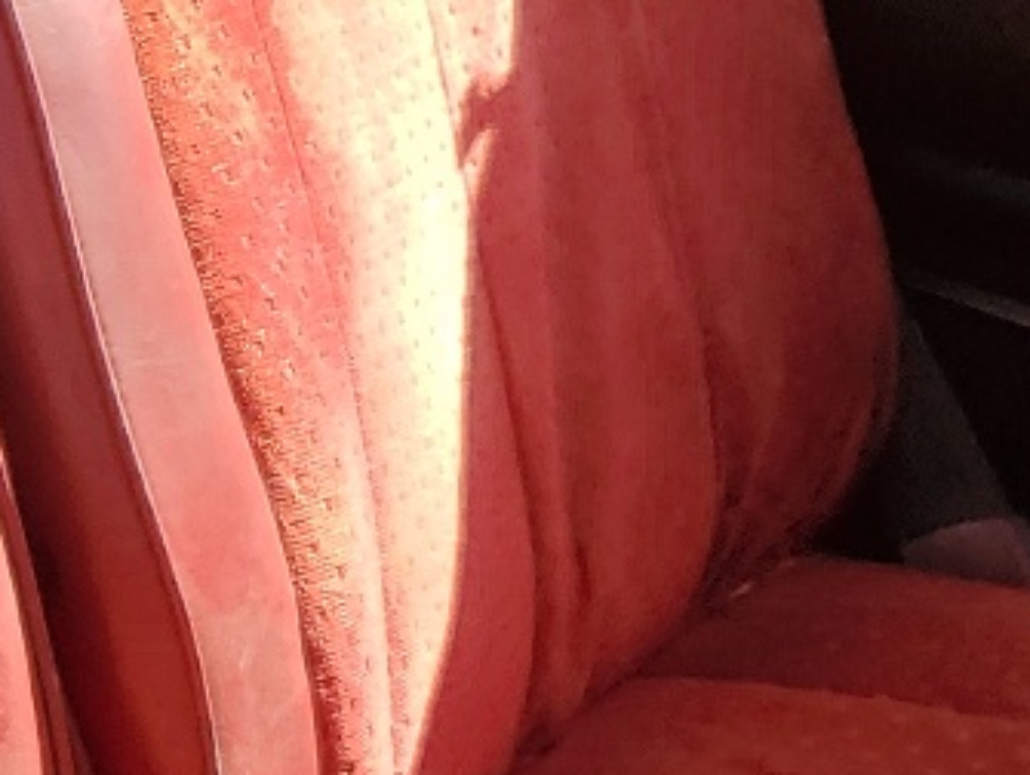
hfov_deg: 14.3
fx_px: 3694
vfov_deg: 12.0
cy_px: 467
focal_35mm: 124
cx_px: -750
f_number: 1.5
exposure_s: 1/588
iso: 50
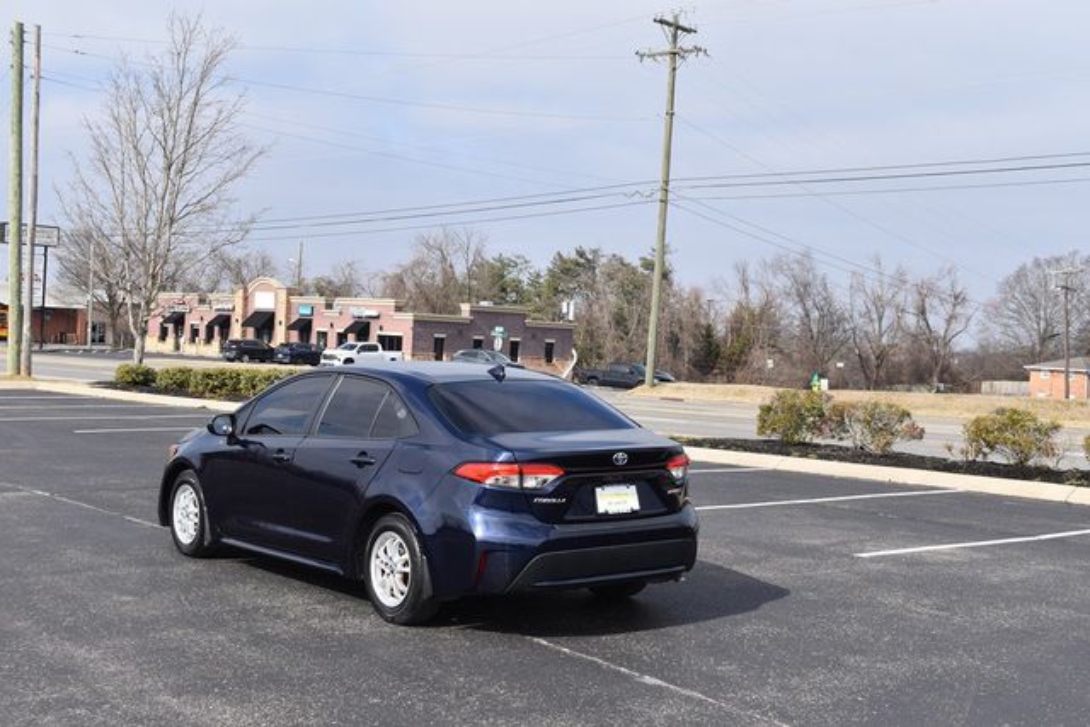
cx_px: 545
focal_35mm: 48
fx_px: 1454
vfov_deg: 28.1
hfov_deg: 41.1
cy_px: 364
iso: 100
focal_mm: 32
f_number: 8
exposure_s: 1/250
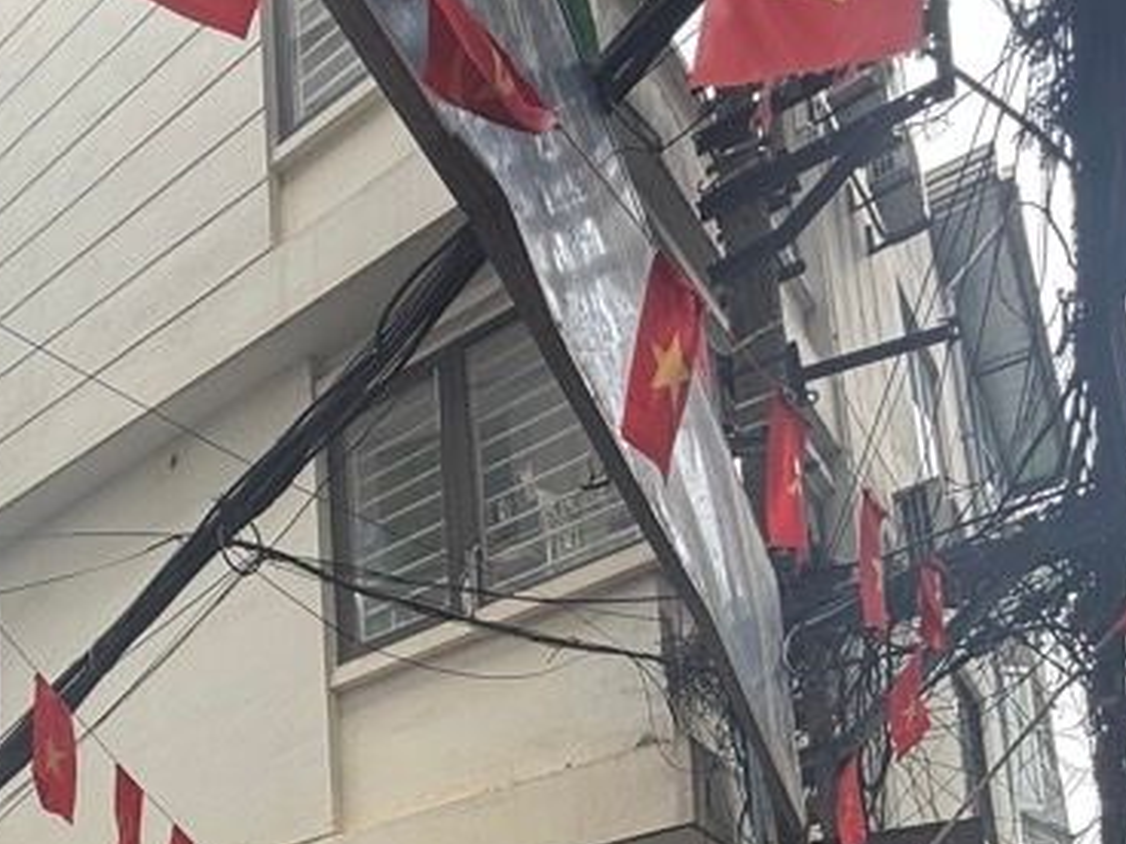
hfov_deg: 45.7
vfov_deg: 30.2
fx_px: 1269
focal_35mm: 39
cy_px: 1061
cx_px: 245
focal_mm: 2.22
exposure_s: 1/99
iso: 40
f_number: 2.2
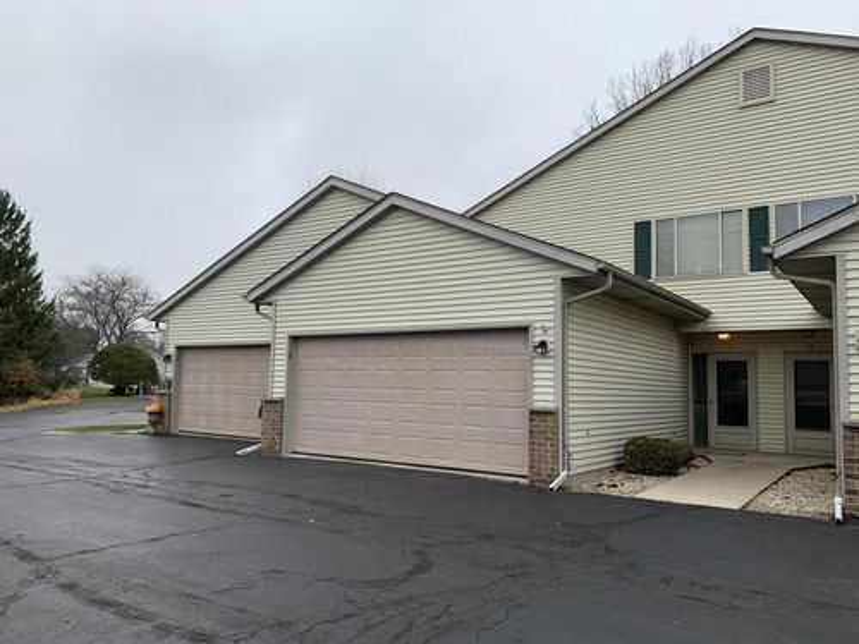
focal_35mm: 26
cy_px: 322
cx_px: 430
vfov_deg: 53.1
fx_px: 645
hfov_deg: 67.3
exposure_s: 1/507
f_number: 1.8
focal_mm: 4.25
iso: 25
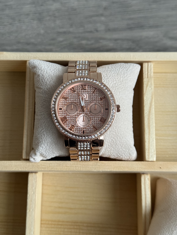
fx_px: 327
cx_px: 88
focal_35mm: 48
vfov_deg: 39.7
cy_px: 118
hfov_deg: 30.3
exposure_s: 1/40
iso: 320
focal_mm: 6.76
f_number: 1.78
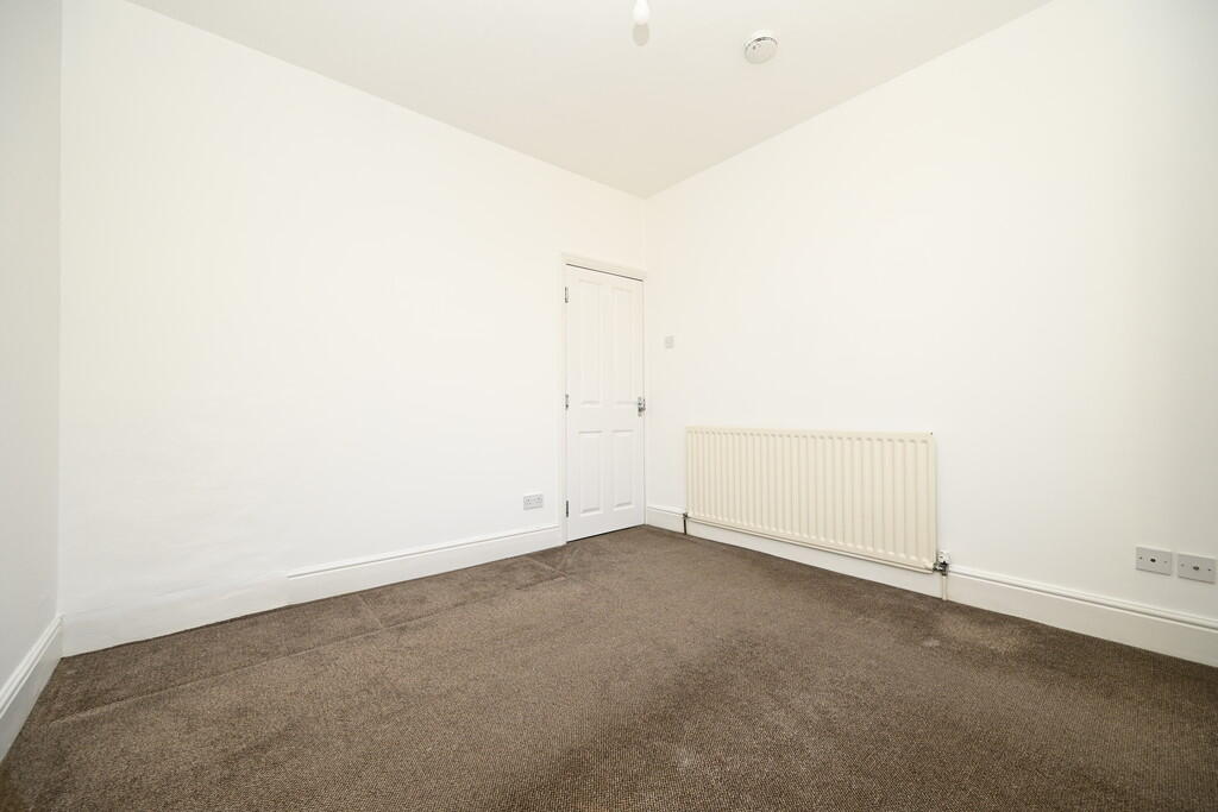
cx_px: 609
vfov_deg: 81.2
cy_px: 406
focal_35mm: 14
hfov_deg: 104.2
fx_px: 474
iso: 400
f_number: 6.3
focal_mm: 14
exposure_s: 1/125
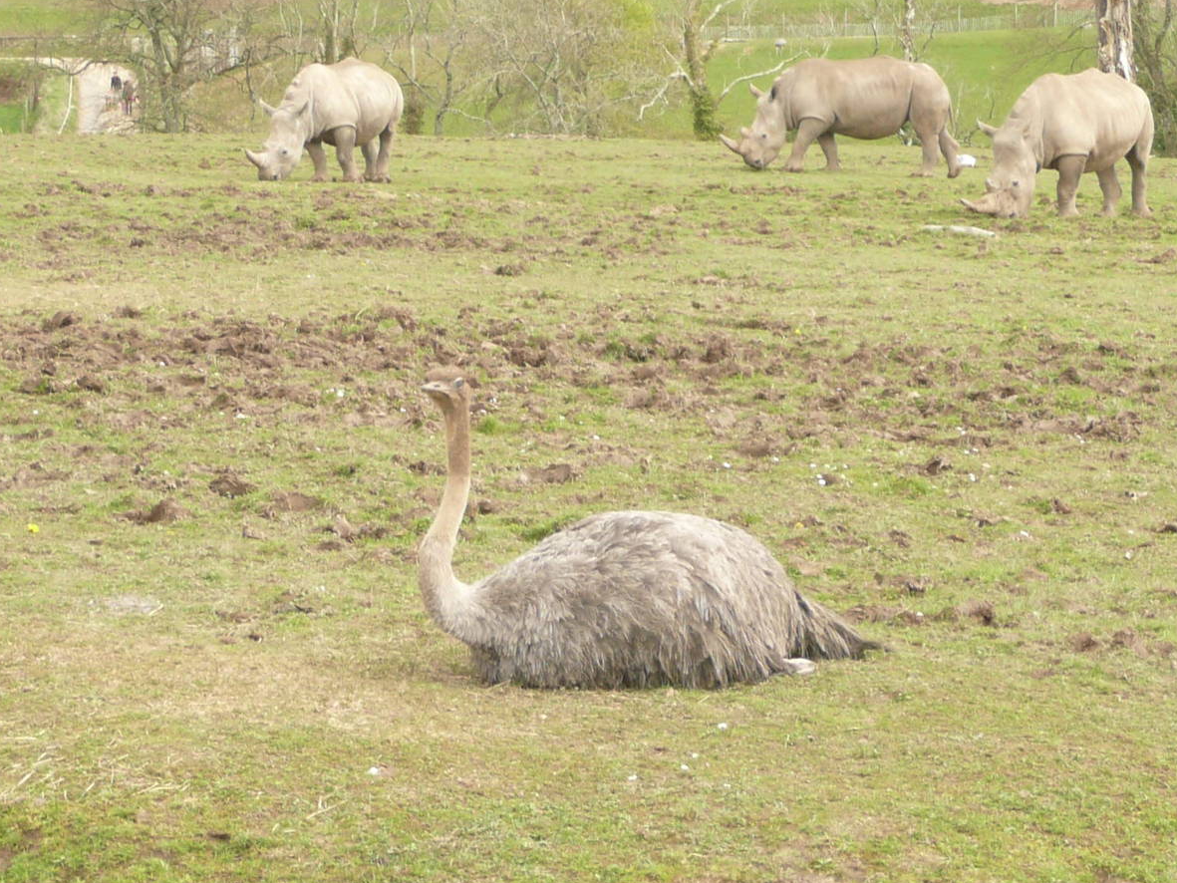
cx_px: 629
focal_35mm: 145
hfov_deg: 13.6
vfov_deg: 10.2
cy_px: 330
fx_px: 4931
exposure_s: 1/80
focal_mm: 11.8
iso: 100
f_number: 4.6
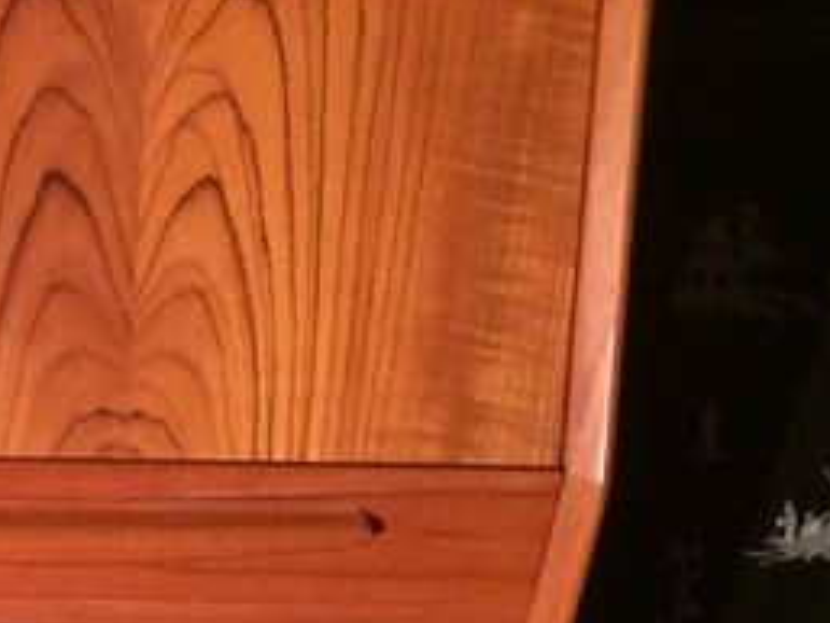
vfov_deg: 14.1
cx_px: -268
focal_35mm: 105
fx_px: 2519
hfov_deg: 17.5
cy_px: 402
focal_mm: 4.12
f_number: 2.2
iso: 250
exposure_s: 1/30
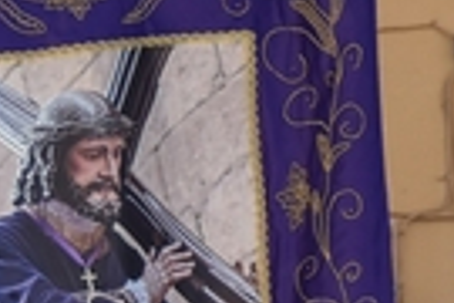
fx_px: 10075
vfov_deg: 1.7
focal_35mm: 799
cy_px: 613
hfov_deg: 2.6
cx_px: -827
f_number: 5.6
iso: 220
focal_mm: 80
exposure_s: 1/500
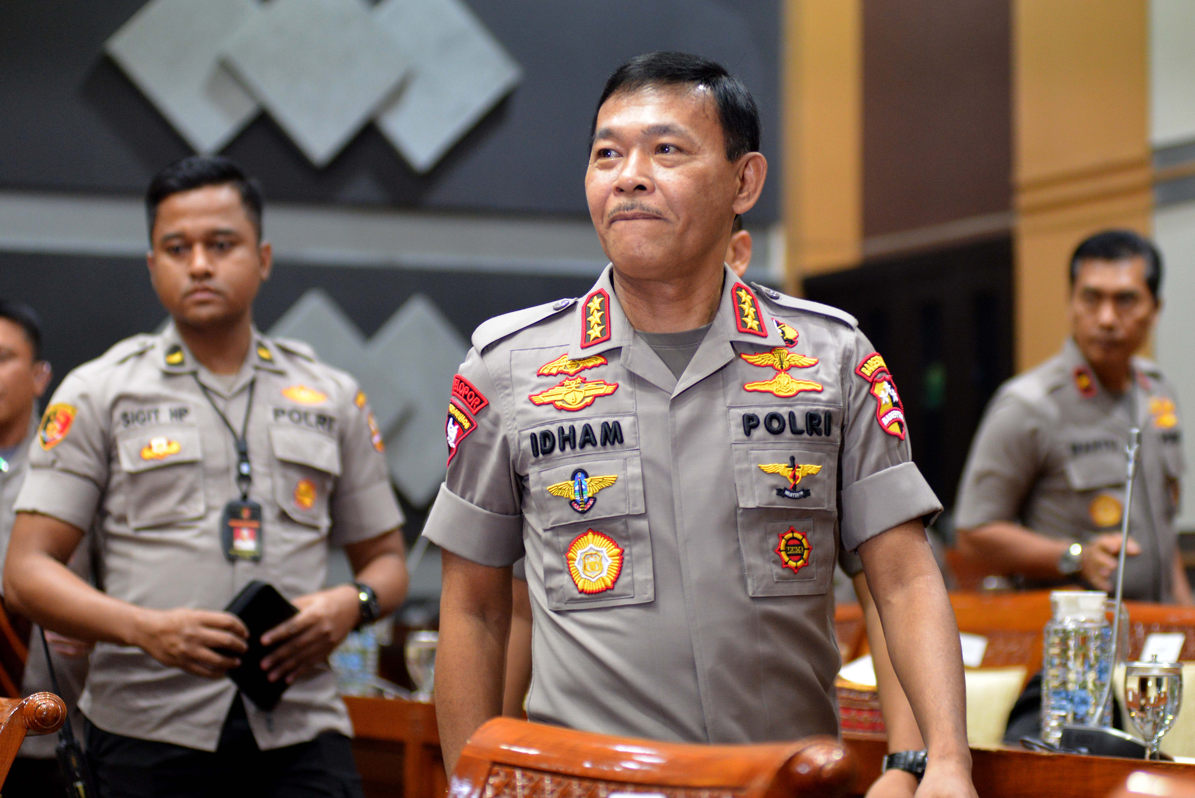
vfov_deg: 17.1
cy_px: 399
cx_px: 598
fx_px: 2656
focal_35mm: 80
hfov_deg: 25.4
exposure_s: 1/160
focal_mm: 80
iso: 2500
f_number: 2.8
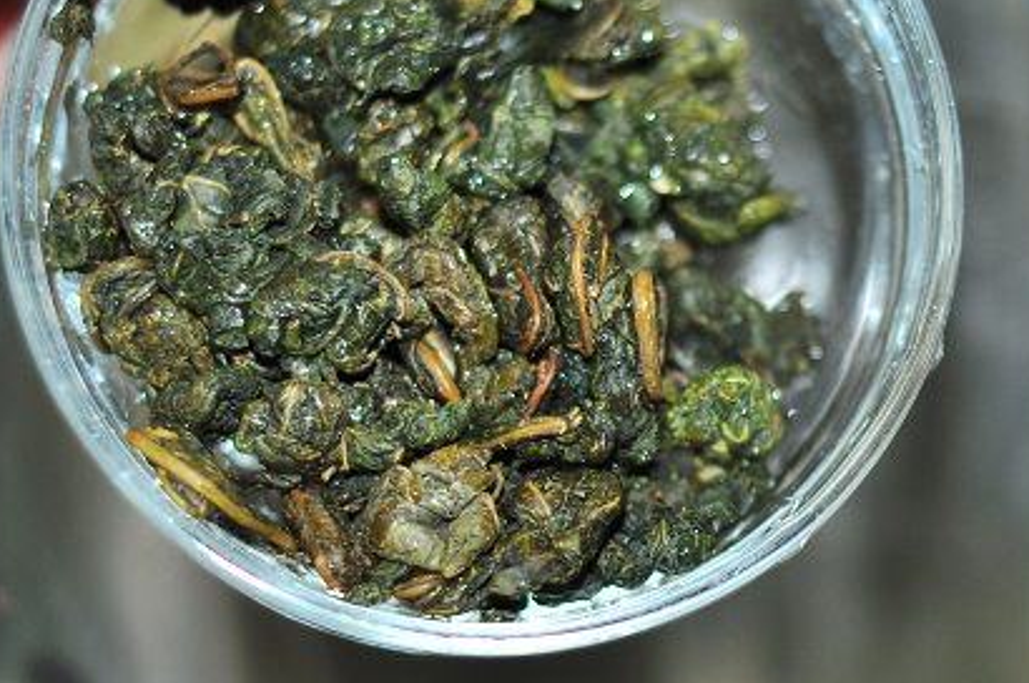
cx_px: 781
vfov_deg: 11.6
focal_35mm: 117
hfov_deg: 17.4
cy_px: 514
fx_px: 3339
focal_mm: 50
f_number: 2.8
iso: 200
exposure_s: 1/15
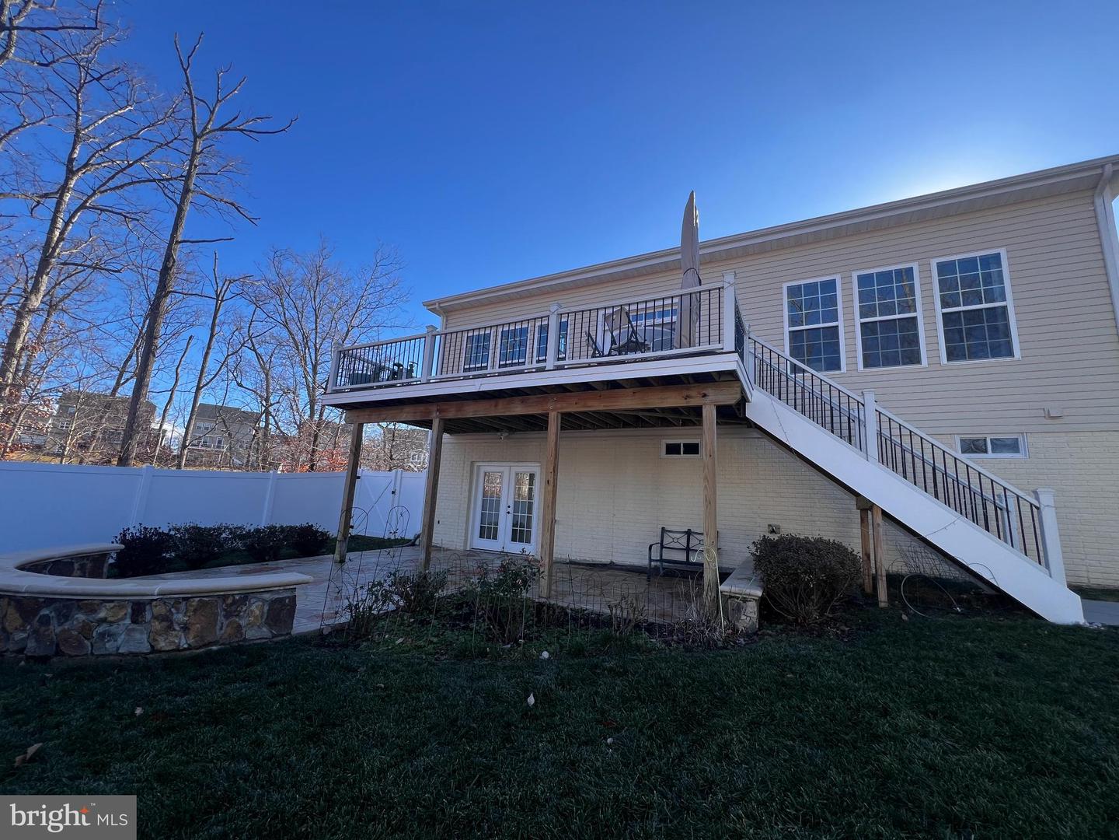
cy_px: 420
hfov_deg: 106.2
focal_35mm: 13
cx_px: 560
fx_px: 420
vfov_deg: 89.9
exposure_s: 1/469
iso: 32
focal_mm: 1.57
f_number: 1.8
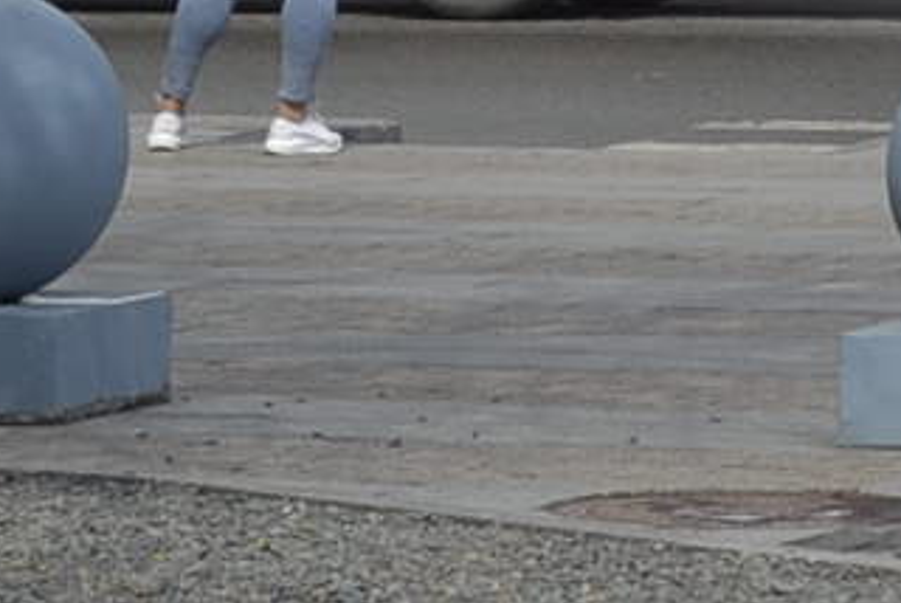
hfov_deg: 4.8
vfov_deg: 3.3
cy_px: -431
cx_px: 2523
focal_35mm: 410
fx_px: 10270
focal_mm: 38
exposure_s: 1/320
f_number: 9
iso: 100
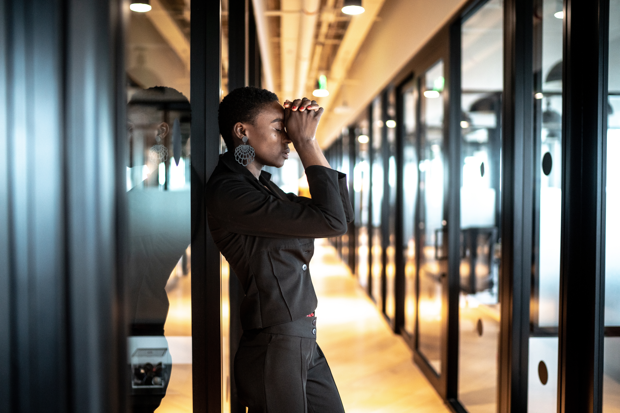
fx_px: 603
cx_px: 310
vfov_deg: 37.9
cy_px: 206
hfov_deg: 54.4
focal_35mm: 35
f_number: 1.4
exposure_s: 1/200
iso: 1250
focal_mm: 35
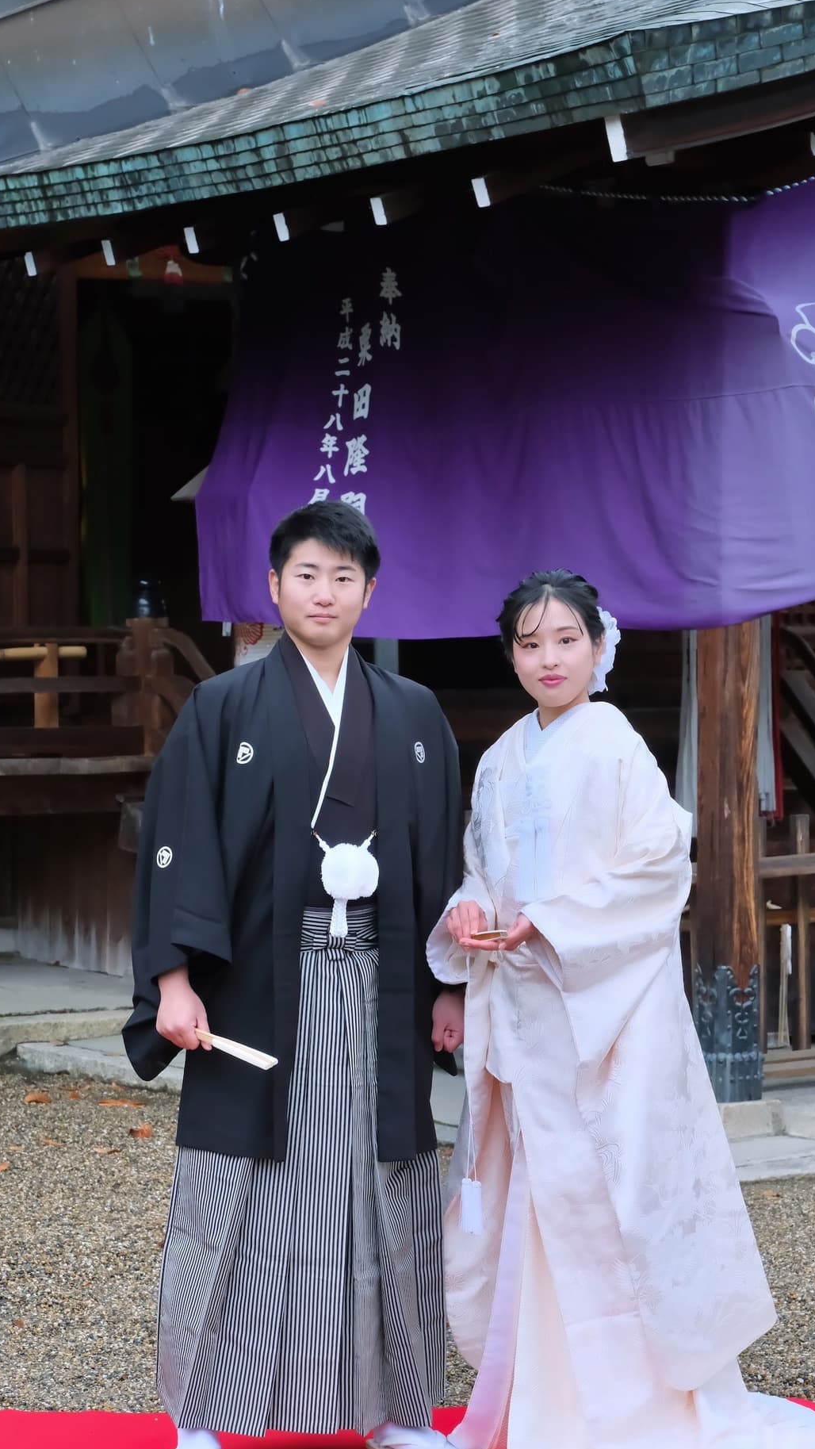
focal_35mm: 104
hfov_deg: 11.6
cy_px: 763
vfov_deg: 20.6
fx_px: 3995
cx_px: 500
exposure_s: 1/250
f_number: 6.3
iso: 1600
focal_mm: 56.3
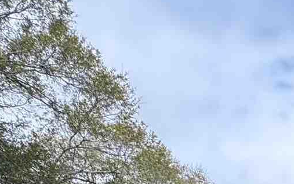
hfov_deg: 24.8
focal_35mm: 60
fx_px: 481
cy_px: 420
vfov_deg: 15.0
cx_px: 458
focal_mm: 2.22
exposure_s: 1/317
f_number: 2.2
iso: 40
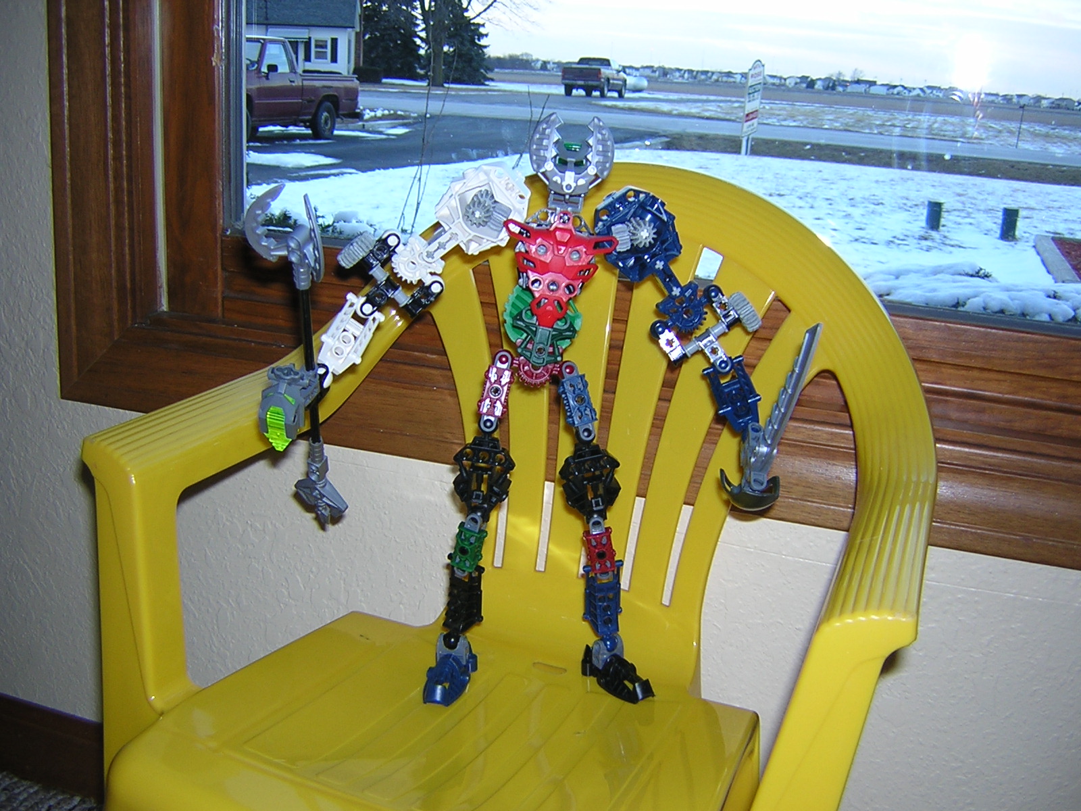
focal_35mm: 36
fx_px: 1124
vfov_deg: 39.7
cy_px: 406
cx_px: 540
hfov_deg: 51.4
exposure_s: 1/60.1
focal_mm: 4.7
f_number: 2.6
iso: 100
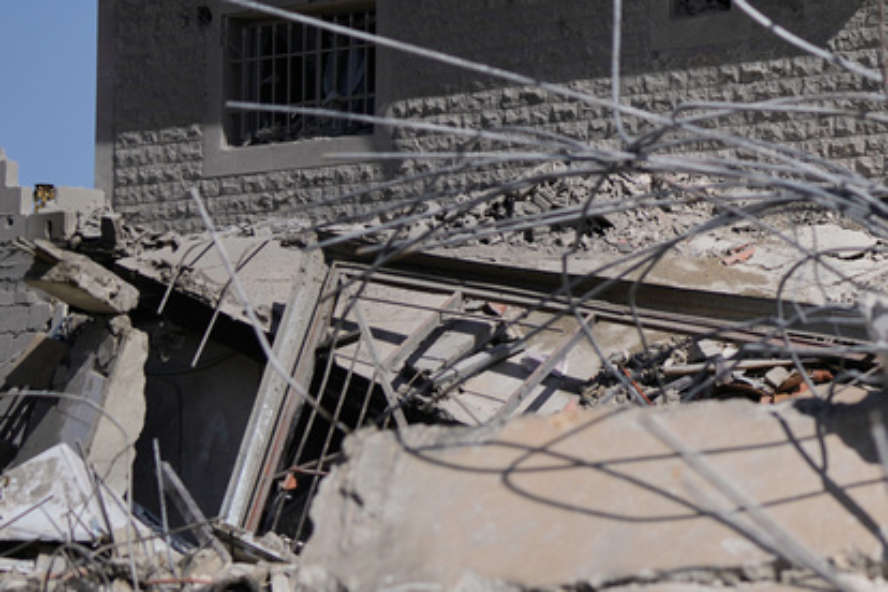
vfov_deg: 7.9
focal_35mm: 173
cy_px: 70
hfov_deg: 11.7
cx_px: 1000
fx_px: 4267
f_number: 3.2
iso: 100
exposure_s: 1/3200
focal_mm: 70
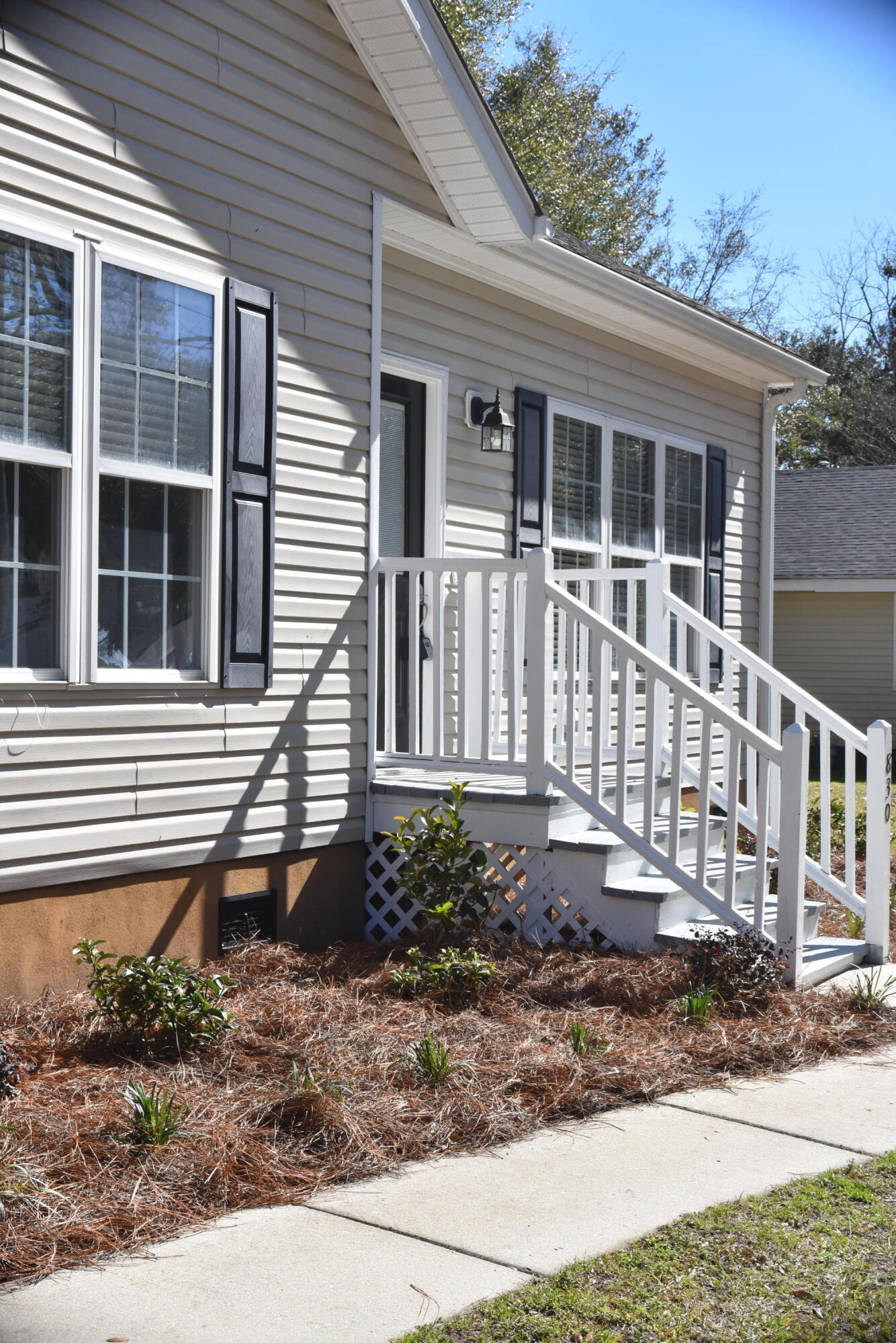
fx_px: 1941
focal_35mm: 52
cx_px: 448
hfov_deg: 26.0
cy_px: 672
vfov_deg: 38.2
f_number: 16
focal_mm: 52
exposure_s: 1/1250
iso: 2000
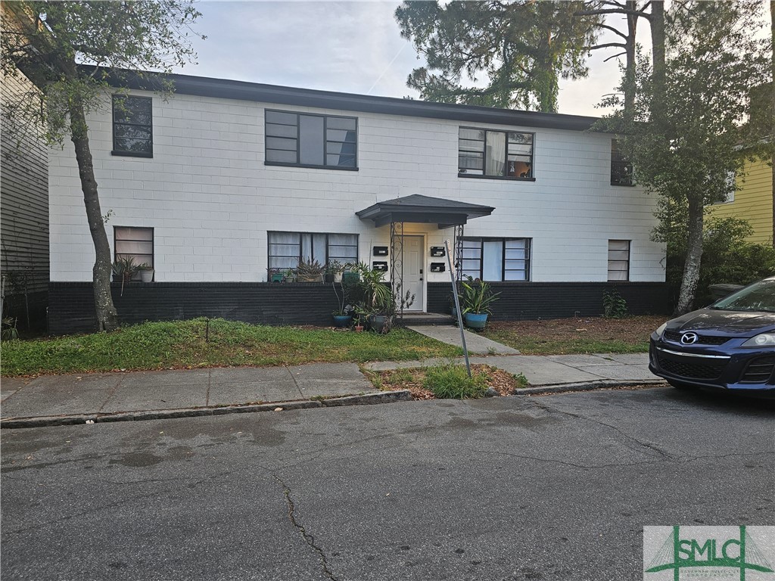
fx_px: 515
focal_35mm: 23
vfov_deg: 58.9
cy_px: 290
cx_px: 388
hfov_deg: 73.9
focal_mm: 6.3
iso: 50
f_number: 1.7
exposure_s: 1/120
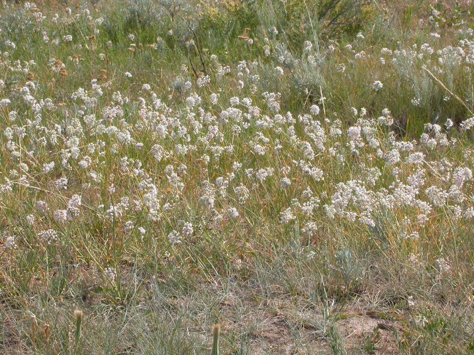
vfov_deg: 9.6
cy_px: 178
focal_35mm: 154
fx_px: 2109
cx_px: 237
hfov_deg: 12.8
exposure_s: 1/188
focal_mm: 32
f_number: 9.2
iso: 100
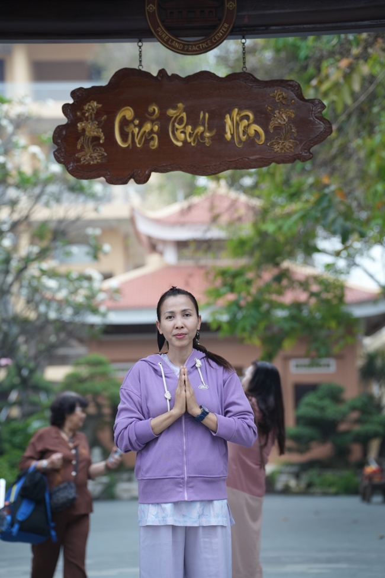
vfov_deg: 23.4
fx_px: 1396
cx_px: 192
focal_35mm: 87
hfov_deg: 15.7
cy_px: 289
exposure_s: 1/250
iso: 500
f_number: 2.8
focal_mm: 87
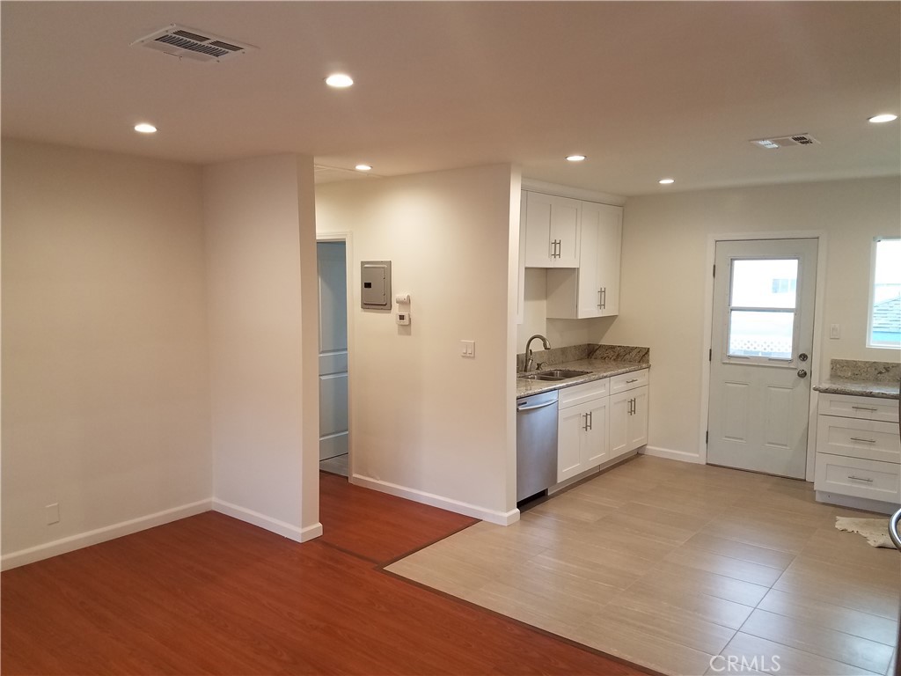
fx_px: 677
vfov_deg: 53.1
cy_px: 338
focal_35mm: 26
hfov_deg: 67.3
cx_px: 450
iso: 80
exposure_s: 1/60
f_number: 1.7
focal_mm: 4.2
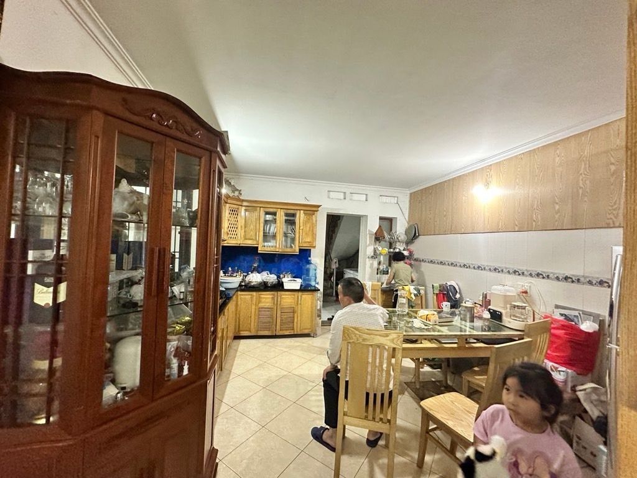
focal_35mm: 14
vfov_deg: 85.7
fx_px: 258
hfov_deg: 102.1
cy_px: 239
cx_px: 318
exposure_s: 1/50
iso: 640
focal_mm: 2.22
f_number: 2.2
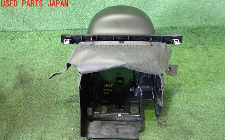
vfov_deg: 45.7
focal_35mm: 27
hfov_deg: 68.4
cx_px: 113
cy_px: 85
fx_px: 166
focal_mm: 4.5
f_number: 2
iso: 800
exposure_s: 1/30
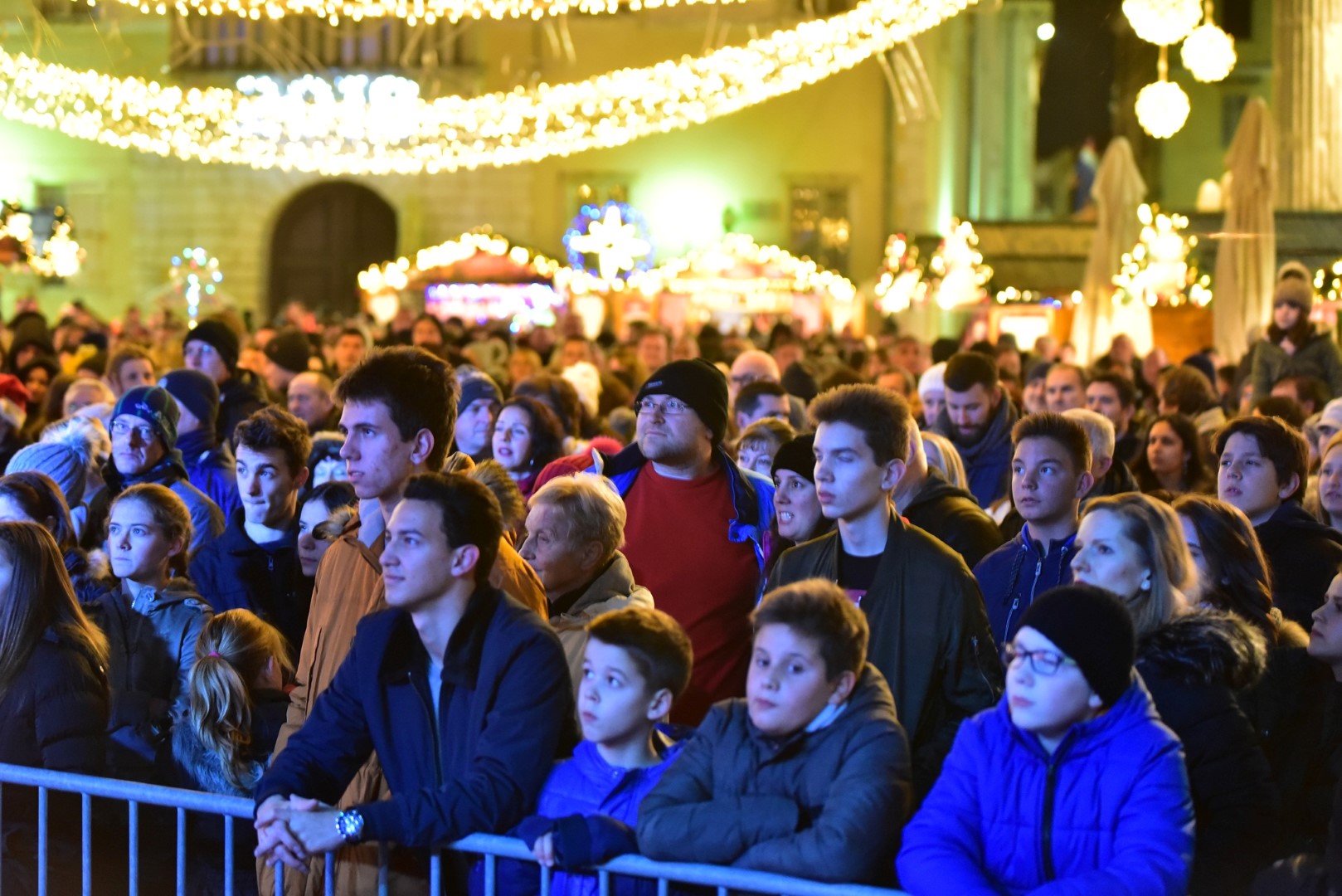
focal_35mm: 86
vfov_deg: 15.9
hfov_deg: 23.6
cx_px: 671
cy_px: 448
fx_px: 3207
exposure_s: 1/25
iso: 5000
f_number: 2.8
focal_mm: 86
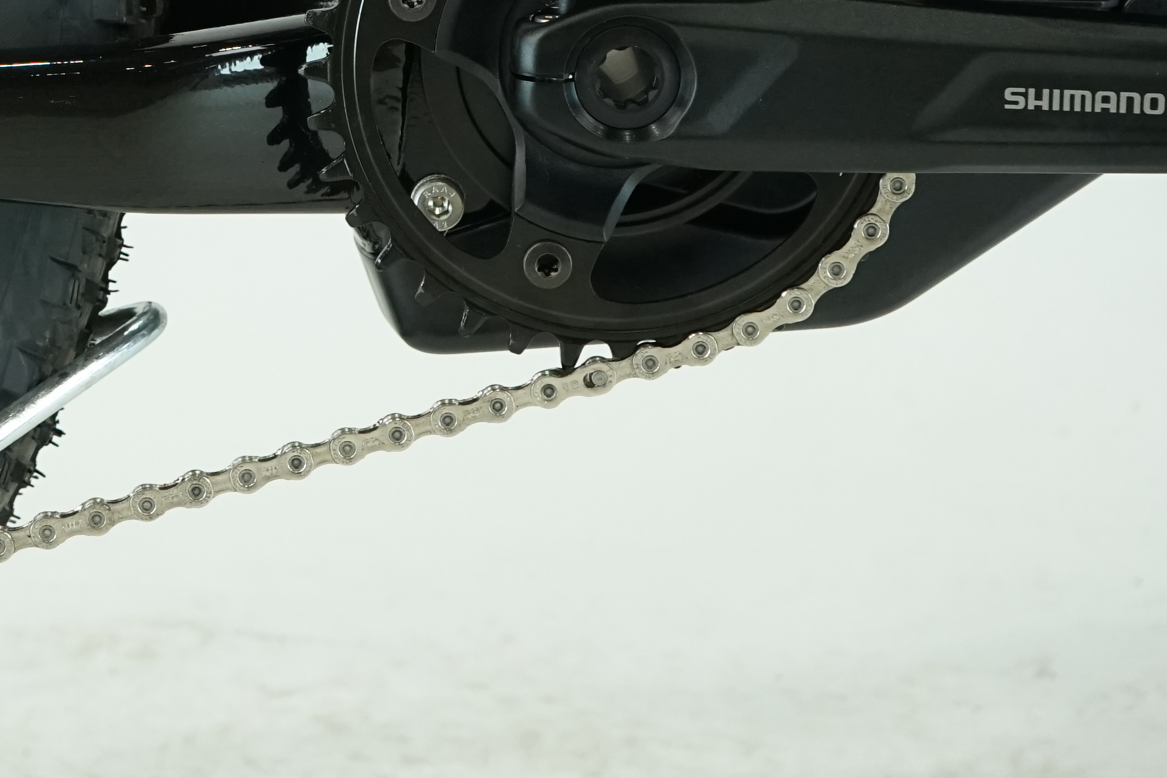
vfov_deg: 11.2
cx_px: -89
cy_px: -196
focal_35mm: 120
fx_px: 3890
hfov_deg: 16.6
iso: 1600
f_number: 5.6
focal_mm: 44
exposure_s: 1/200
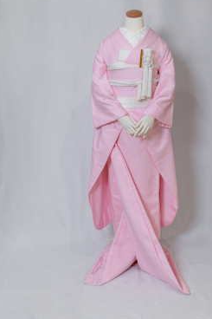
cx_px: 134
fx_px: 416
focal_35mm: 47
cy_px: 113
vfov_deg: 41.5
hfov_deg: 28.5
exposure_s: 1/80
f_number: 5
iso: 320
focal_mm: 36
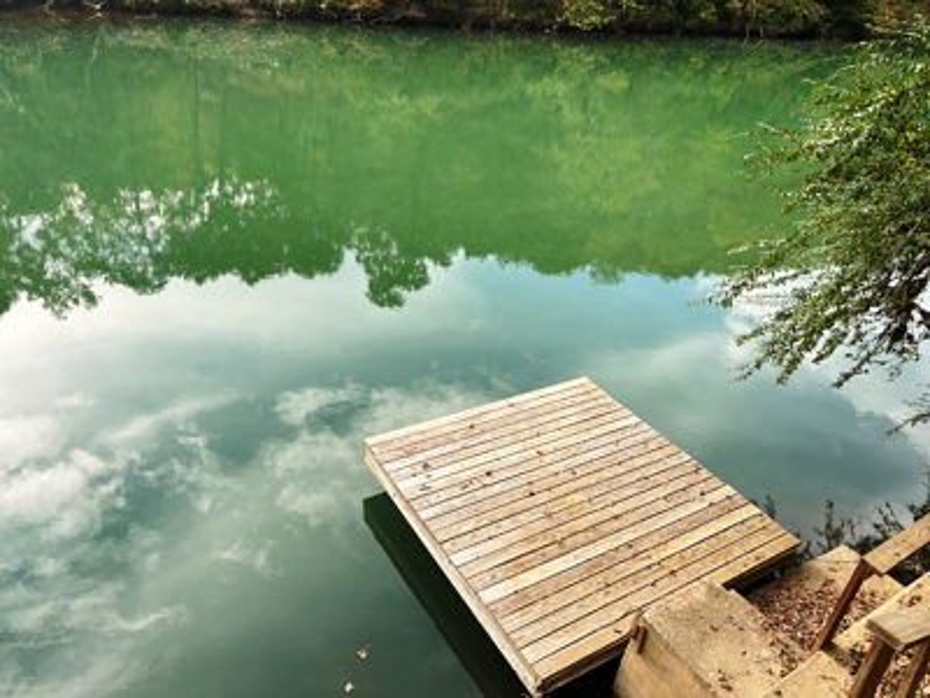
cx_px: 465
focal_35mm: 26
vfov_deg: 53.1
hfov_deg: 67.3
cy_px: 349
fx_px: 699
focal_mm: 5.7
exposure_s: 1/521
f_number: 1.5
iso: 50
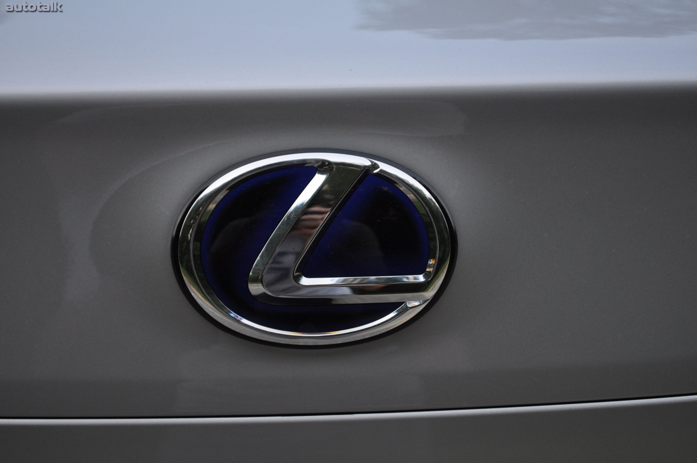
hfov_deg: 27.0
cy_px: 232
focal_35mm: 75
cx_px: 348
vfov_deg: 18.1
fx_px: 1450
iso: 400
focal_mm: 50
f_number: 5.6
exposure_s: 1/80
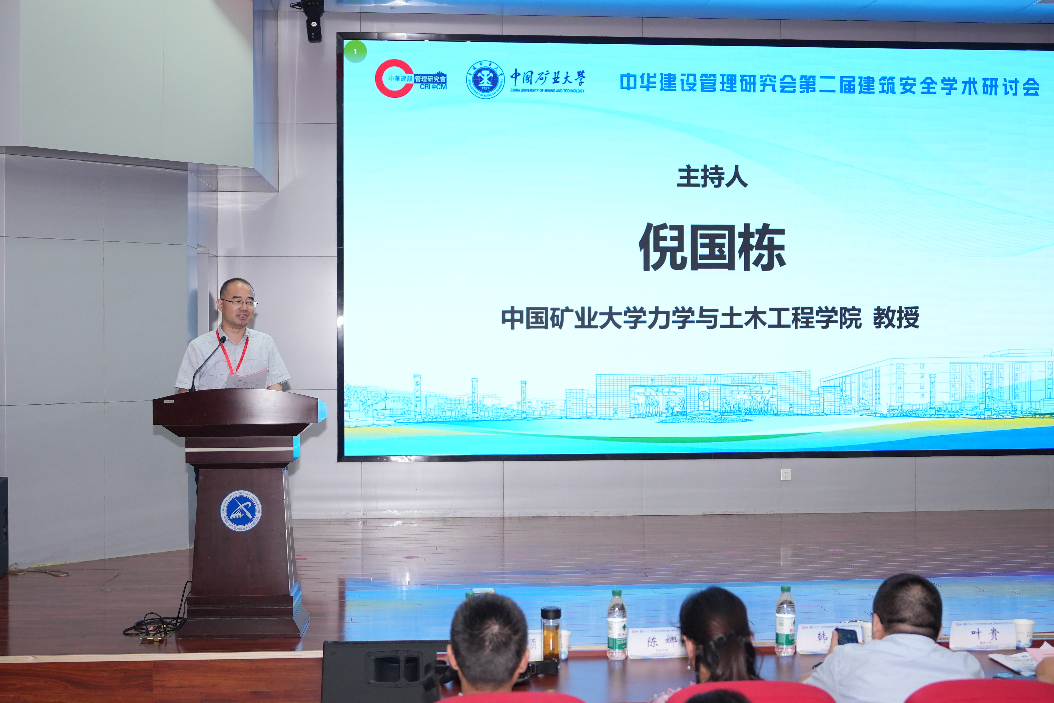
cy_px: 352
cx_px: 527
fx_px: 1434
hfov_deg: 40.3
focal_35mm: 49
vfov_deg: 27.5
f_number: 2.8
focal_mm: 33
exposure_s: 1/400
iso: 1000
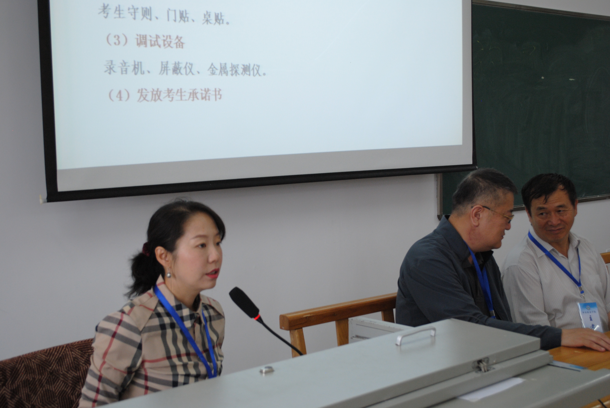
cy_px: 204
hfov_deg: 37.8
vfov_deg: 25.8
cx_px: 305
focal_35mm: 52
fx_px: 891
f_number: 5
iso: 400
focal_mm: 35
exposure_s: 1/40
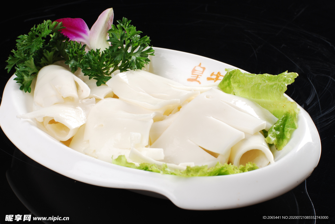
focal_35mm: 75
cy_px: 112
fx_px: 699
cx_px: 168
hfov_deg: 27.0
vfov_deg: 18.2
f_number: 13
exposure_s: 1/125
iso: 100
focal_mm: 50
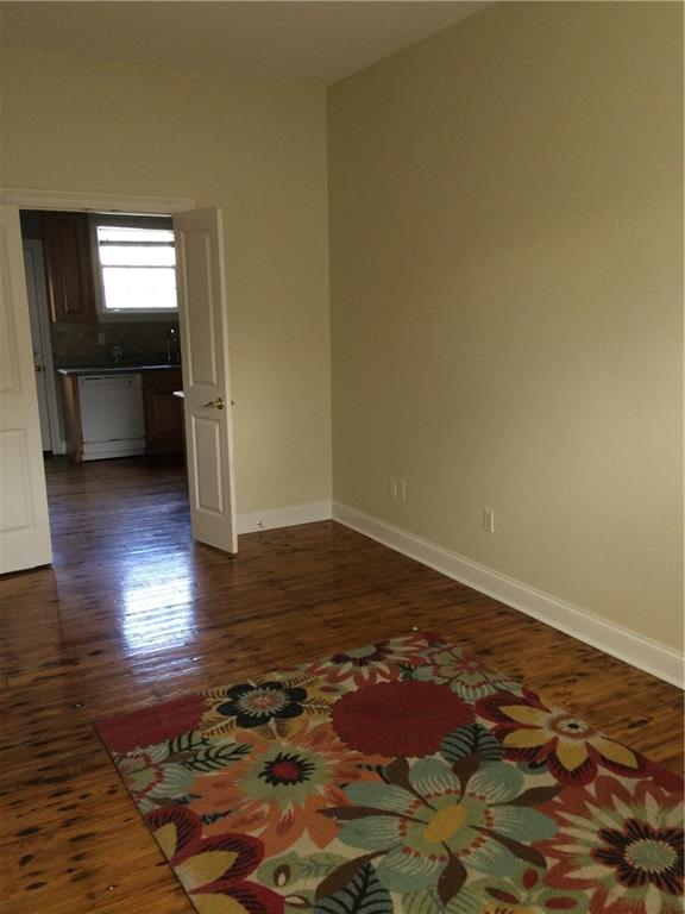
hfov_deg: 48.2
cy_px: 457
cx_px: 342
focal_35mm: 29
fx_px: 765
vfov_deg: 61.7
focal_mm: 4.15
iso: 160
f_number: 2.2
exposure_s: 1/20
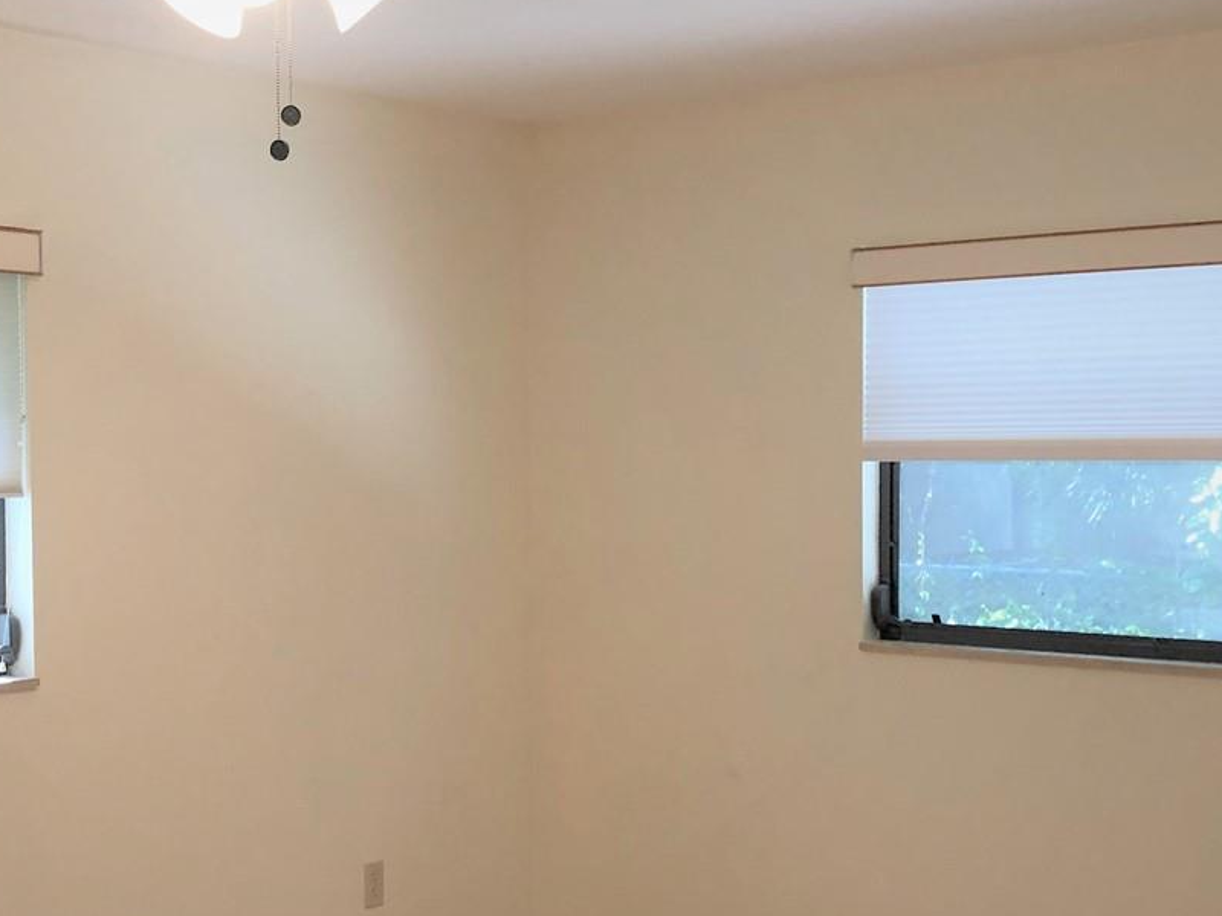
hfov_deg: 33.9
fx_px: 1977
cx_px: 370
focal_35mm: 56
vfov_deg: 26.1
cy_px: 530
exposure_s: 1/30
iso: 25
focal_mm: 4
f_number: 1.8
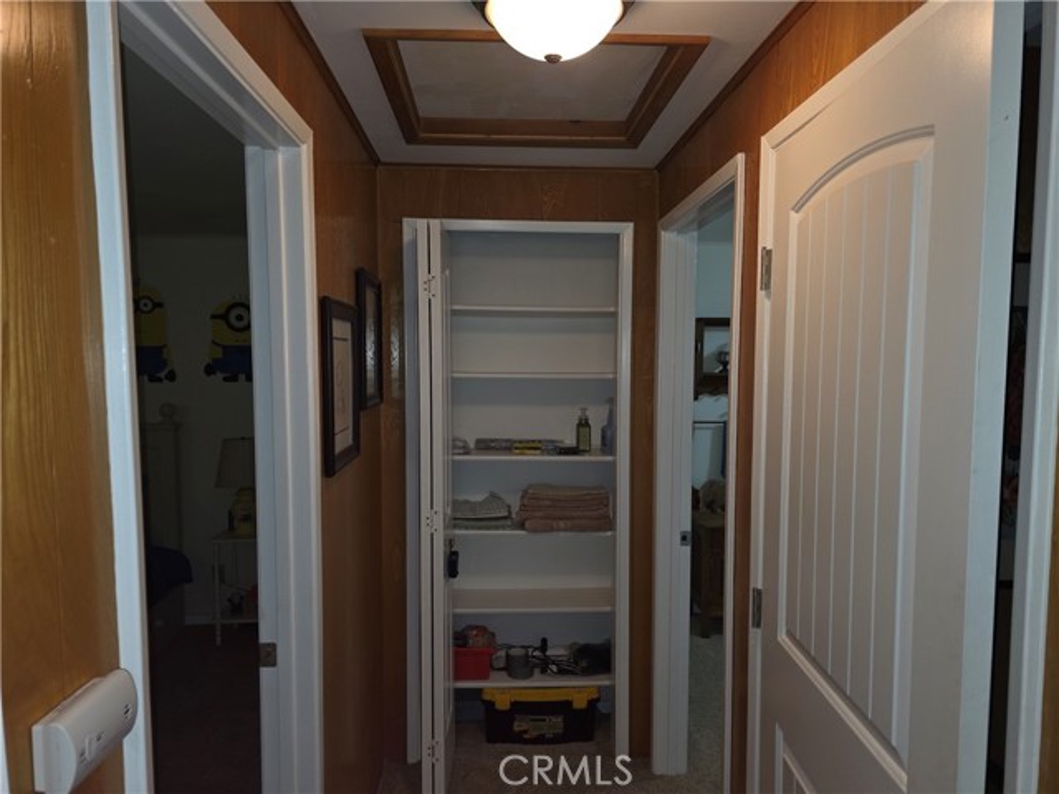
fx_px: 704
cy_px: 397
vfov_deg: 58.9
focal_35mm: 23
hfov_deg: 73.9
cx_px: 530
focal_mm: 6.3
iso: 100
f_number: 1.7
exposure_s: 1/60
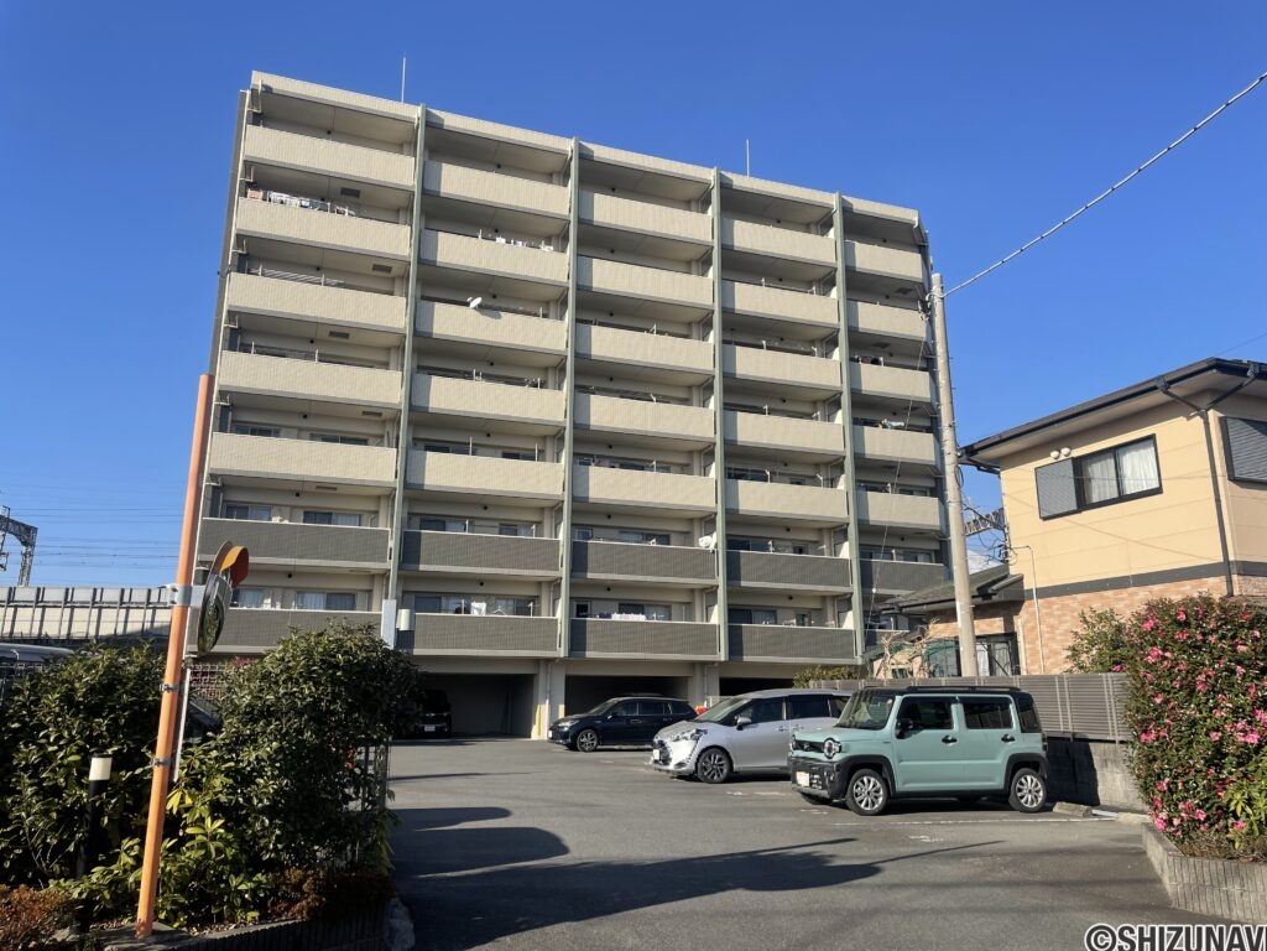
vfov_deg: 53.1
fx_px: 952
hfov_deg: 67.3
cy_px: 476
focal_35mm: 26
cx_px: 634
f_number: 1.6
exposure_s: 1/2451
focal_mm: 4.2
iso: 32
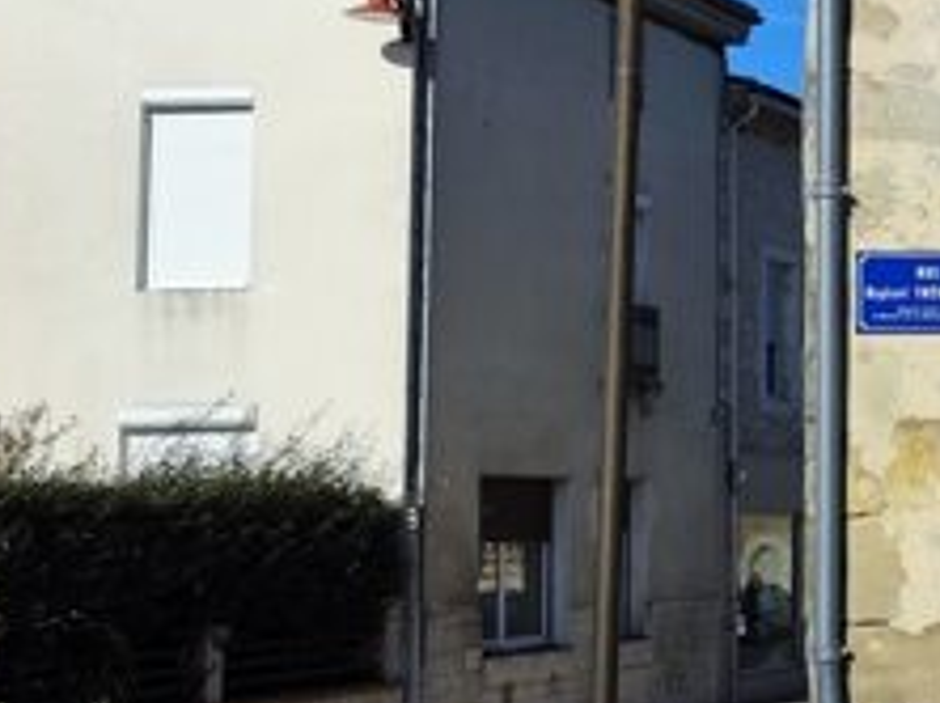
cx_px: 1567
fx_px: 2251
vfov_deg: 17.7
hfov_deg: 19.3
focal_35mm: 83
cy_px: 280
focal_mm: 7.01
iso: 50
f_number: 1.69
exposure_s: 1/1486
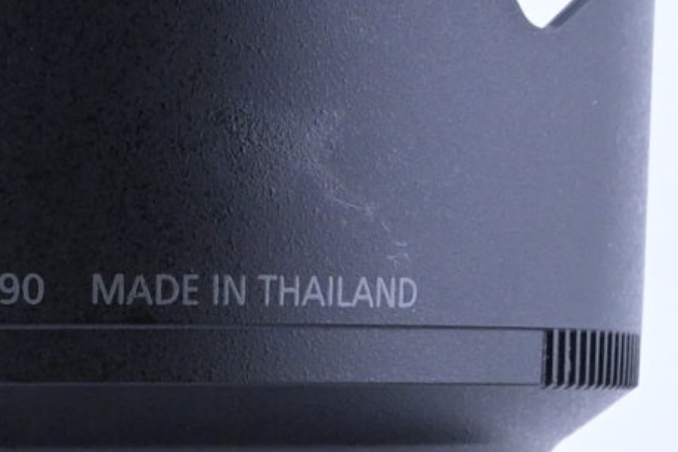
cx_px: 25
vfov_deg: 5.1
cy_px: 794
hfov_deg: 7.7
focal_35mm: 268
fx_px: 5047
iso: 640
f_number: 11
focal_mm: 32
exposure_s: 1/125
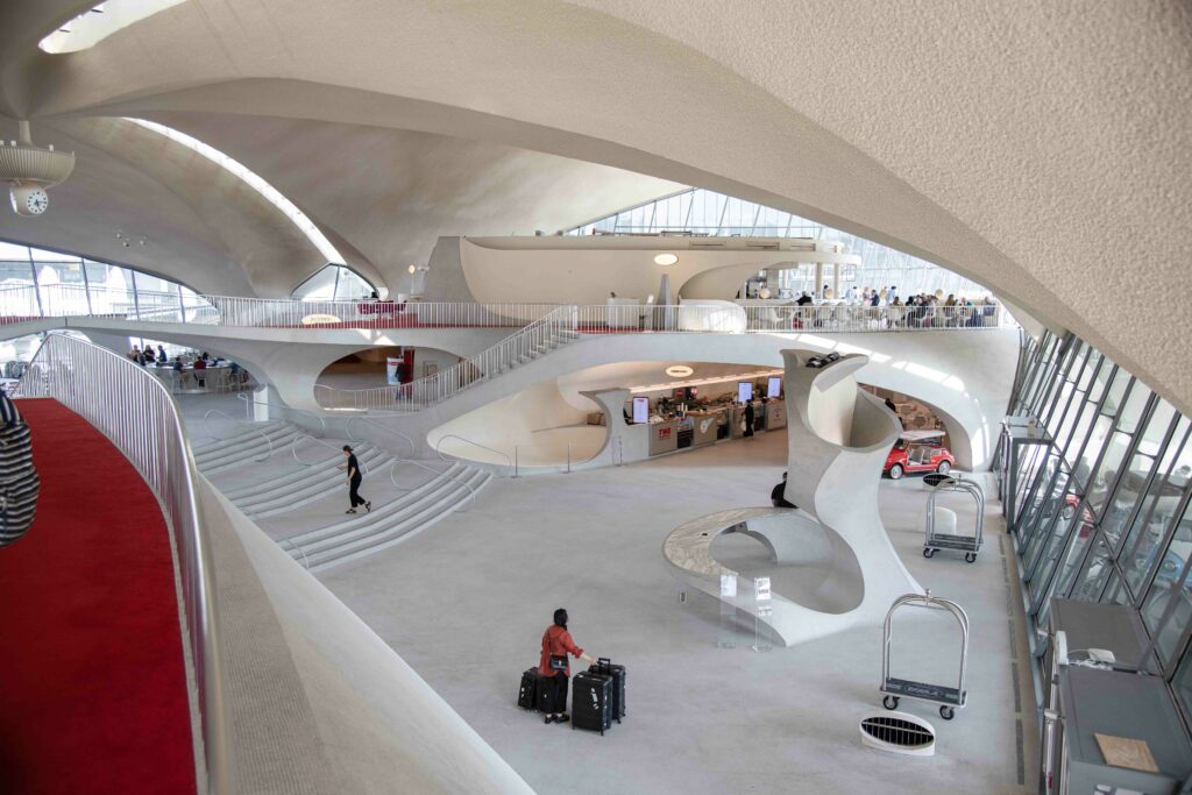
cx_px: 596
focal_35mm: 30
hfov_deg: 61.9
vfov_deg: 43.6
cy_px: 398
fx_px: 993
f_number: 4
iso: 400
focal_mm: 30
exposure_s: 1/320
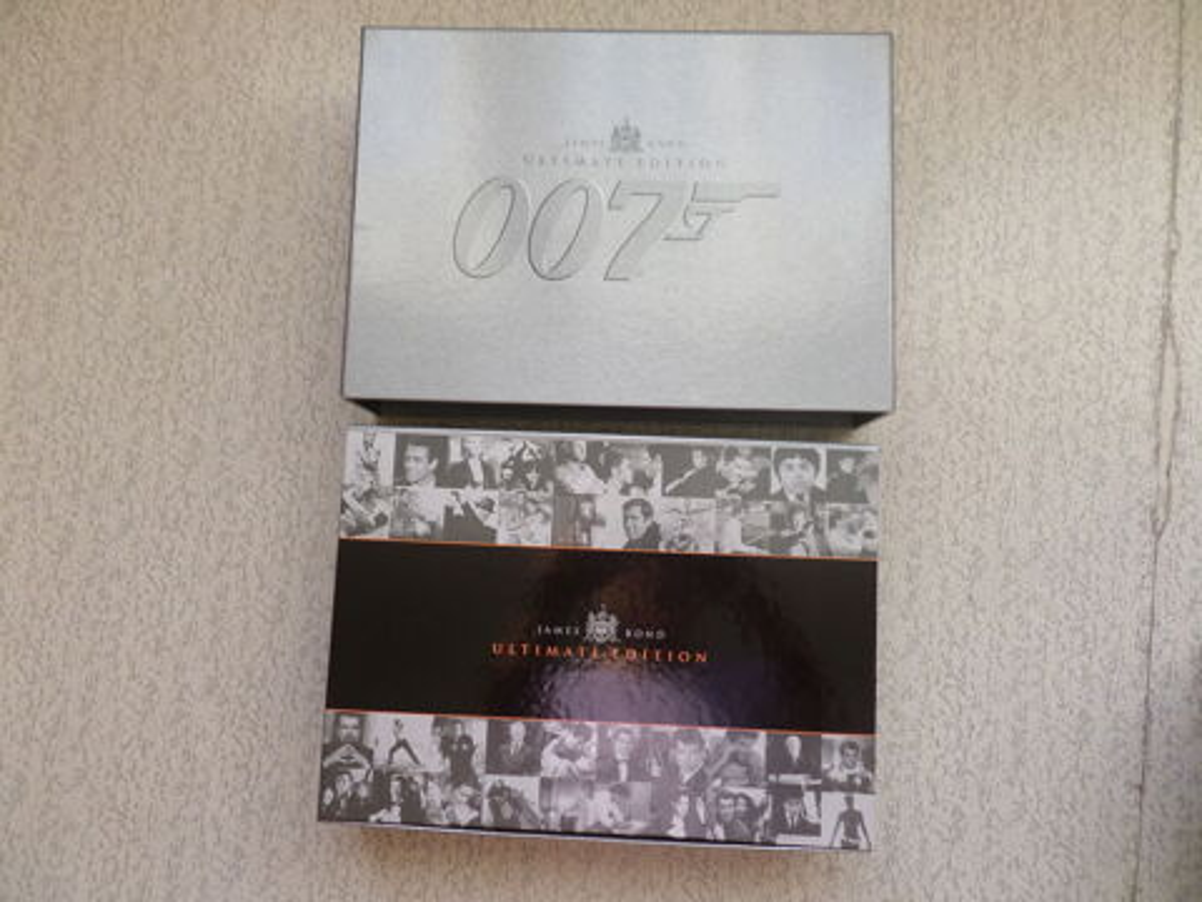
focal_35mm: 24
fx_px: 833
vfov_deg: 56.8
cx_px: 601
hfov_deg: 71.6
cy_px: 451
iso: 80
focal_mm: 4.3
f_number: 3.1
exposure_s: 1/30
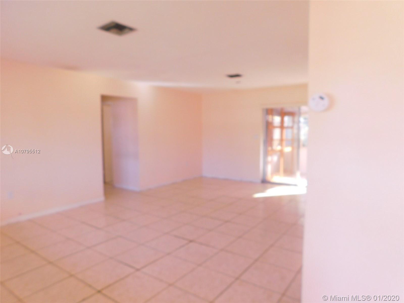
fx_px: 268
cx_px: 202
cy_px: 152
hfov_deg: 73.9
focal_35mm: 23
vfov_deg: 58.9
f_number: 3
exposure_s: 1/30
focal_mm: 4
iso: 125
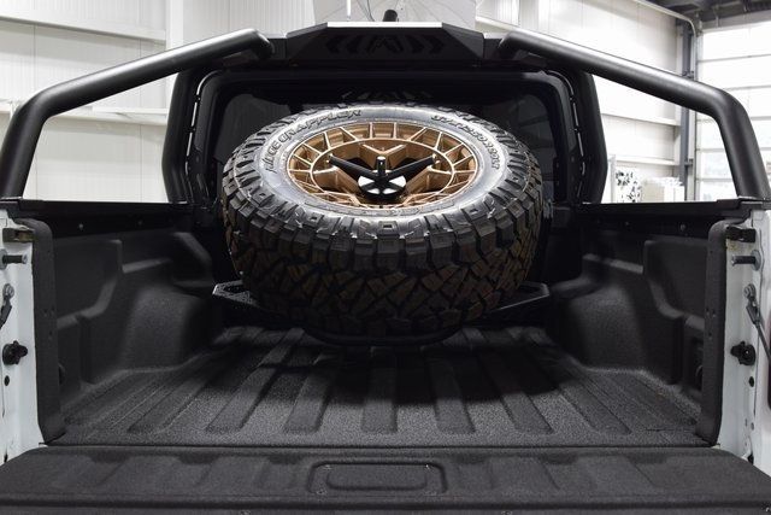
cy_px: 258
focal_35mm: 36
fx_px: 771
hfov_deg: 53.1
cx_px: 386
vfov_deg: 36.9
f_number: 6.3
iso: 560
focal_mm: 24
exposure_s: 1/15
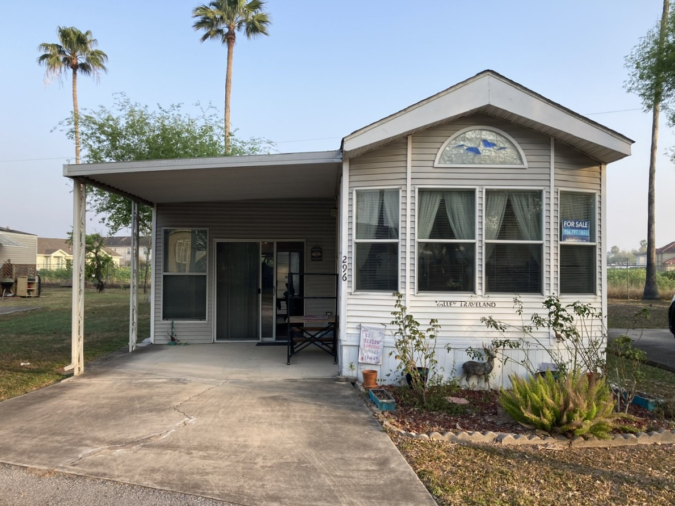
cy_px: 253
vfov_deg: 49.7
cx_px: 338
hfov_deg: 63.5
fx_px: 546
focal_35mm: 28
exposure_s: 1/463
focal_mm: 3.99
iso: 20
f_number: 1.8
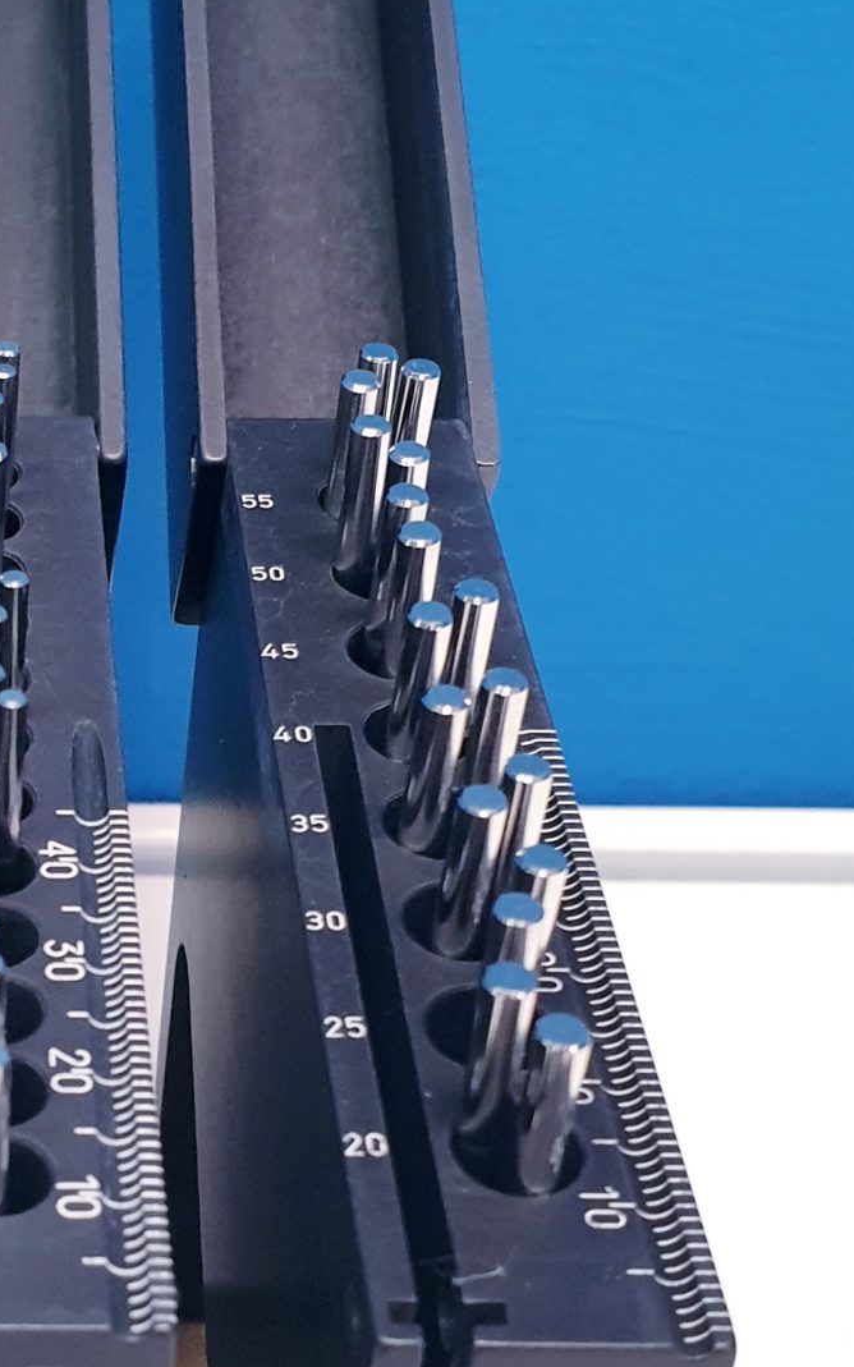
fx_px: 2458
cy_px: 887
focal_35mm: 66
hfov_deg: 19.0
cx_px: -69
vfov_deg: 30.9
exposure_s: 1/50
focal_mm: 4.3
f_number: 2.4
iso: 200
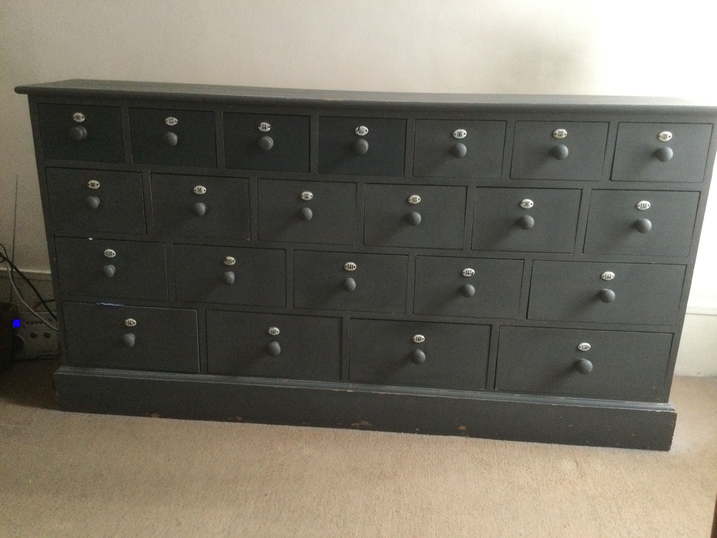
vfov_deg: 45.4
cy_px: 269
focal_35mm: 31
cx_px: 358
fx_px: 642
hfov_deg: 58.4
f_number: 2.4
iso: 250
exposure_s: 1/17
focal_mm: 3.3
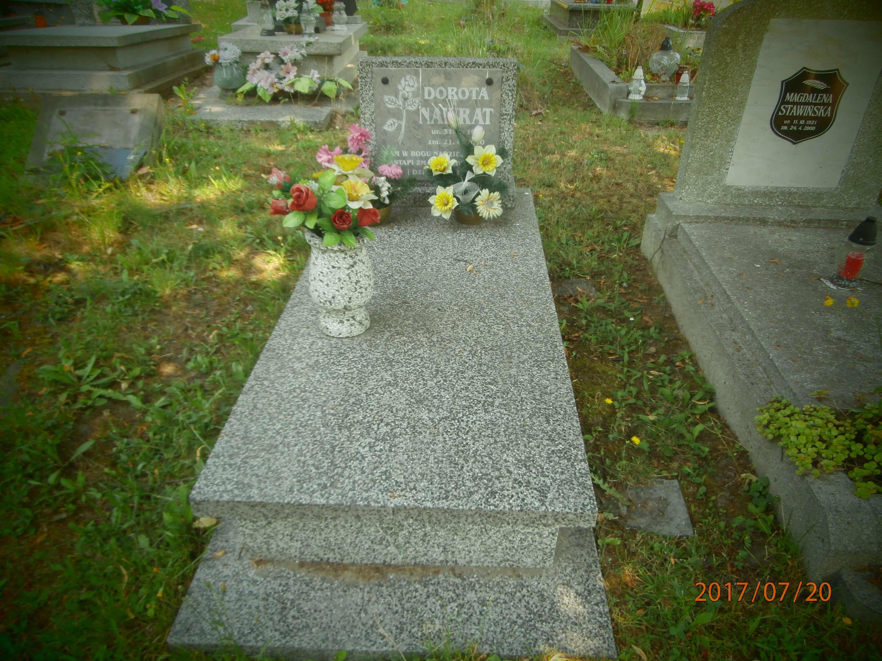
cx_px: 441
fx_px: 611
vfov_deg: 56.8
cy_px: 330
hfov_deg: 71.6
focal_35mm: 24
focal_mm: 4.2
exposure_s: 1/80
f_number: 3
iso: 100
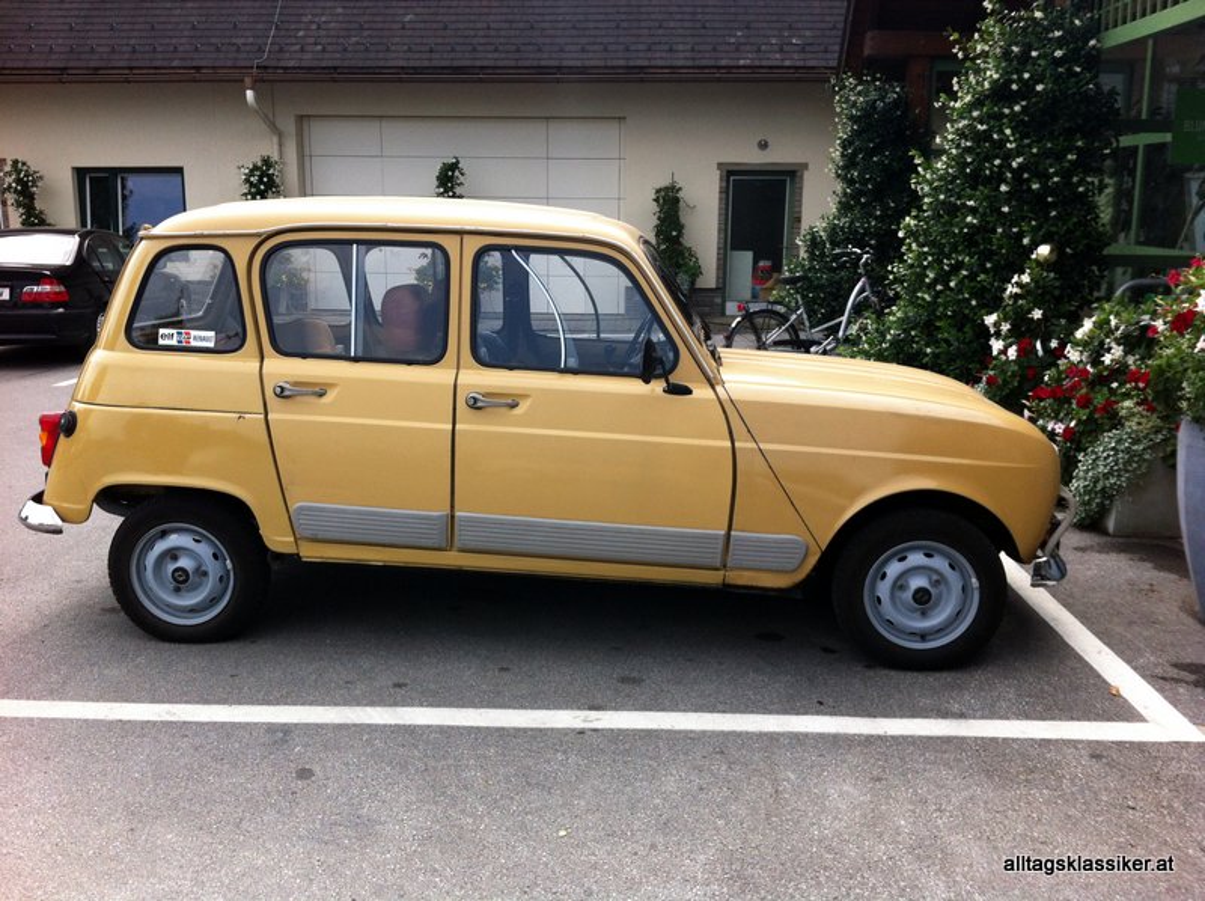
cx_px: 602
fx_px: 1217
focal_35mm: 35
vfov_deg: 40.6
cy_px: 450
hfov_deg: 52.7
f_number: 2.8
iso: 80
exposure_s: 1/437
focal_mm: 3.85
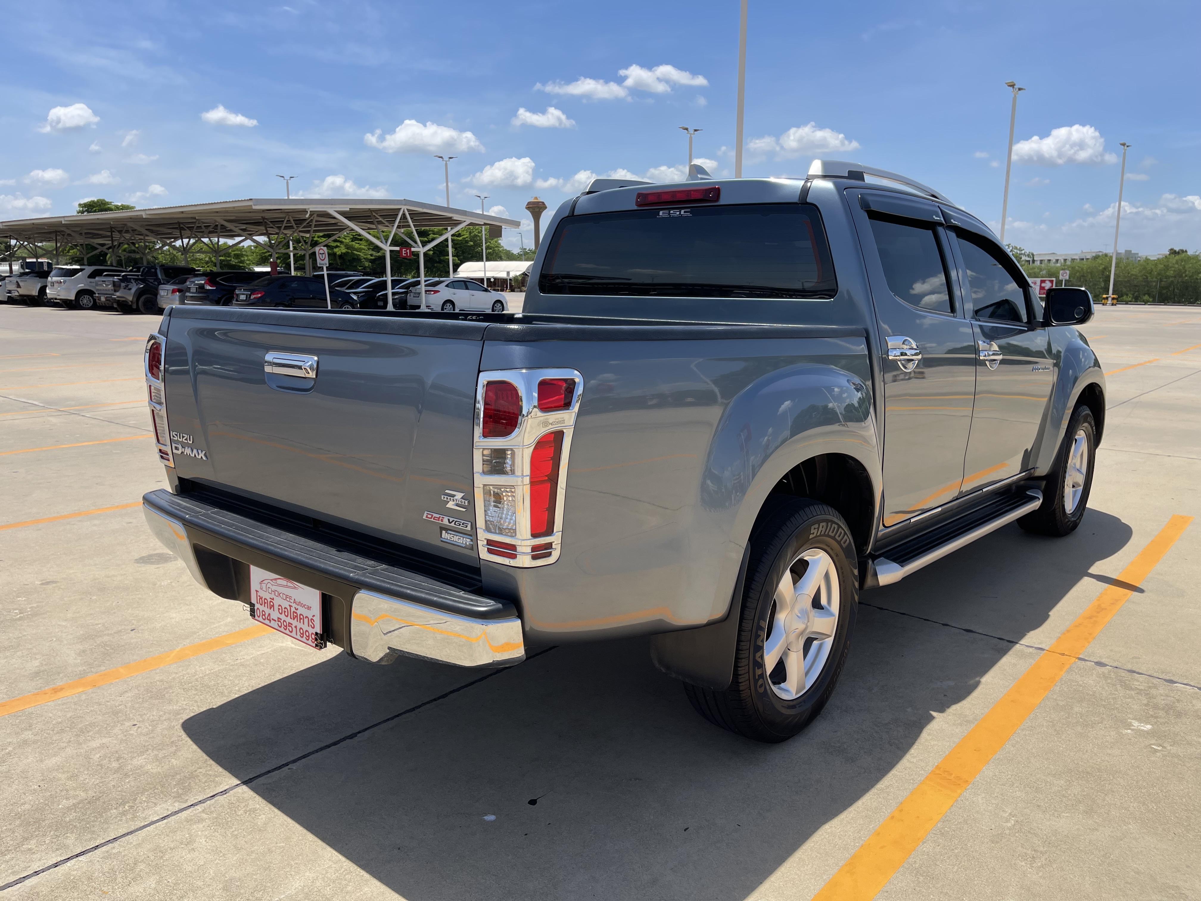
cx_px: 600
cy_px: 450
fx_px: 867
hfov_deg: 69.4
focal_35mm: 25
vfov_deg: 54.9
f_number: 1.6
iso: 32
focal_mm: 5.1
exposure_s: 1/2786
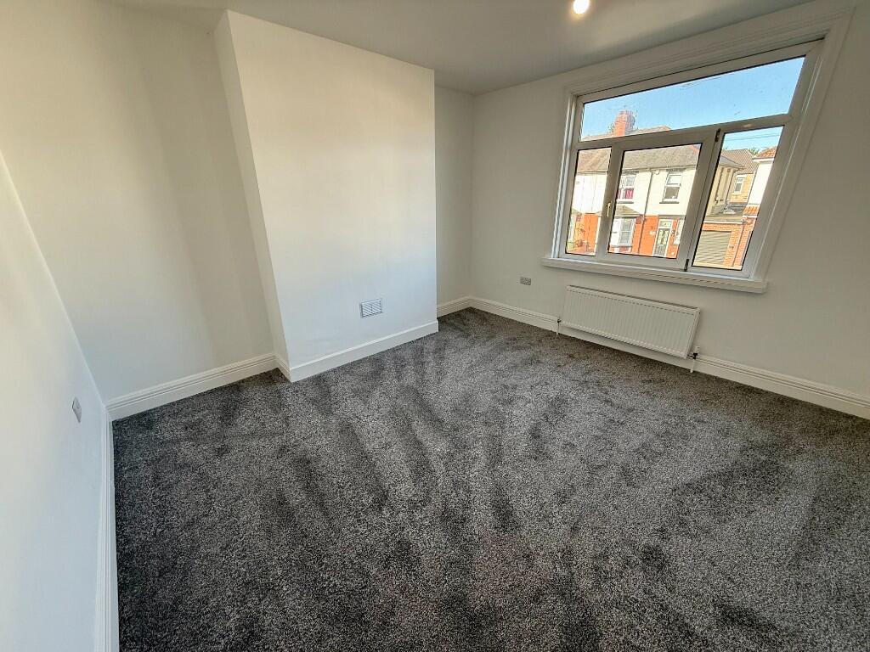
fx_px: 352
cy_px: 326
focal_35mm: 14
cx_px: 435
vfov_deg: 85.7
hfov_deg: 102.1
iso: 64
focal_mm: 2.22
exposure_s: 1/99
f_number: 2.2
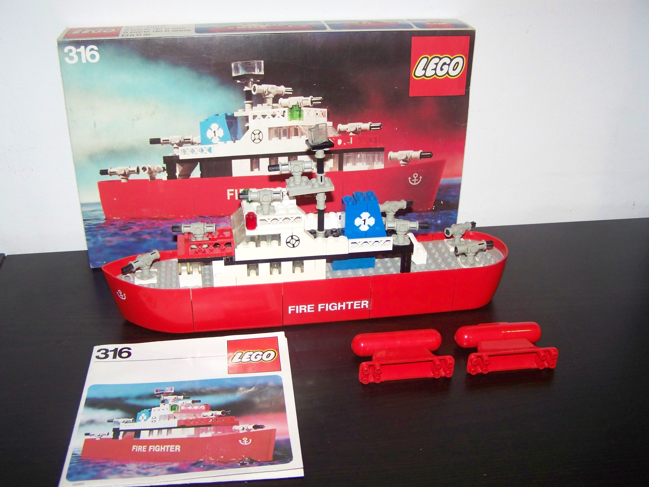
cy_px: 244
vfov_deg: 37.7
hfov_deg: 49.0
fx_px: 712
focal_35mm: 38
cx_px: 324
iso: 200
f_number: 2.8
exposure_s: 1/30
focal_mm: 6.3
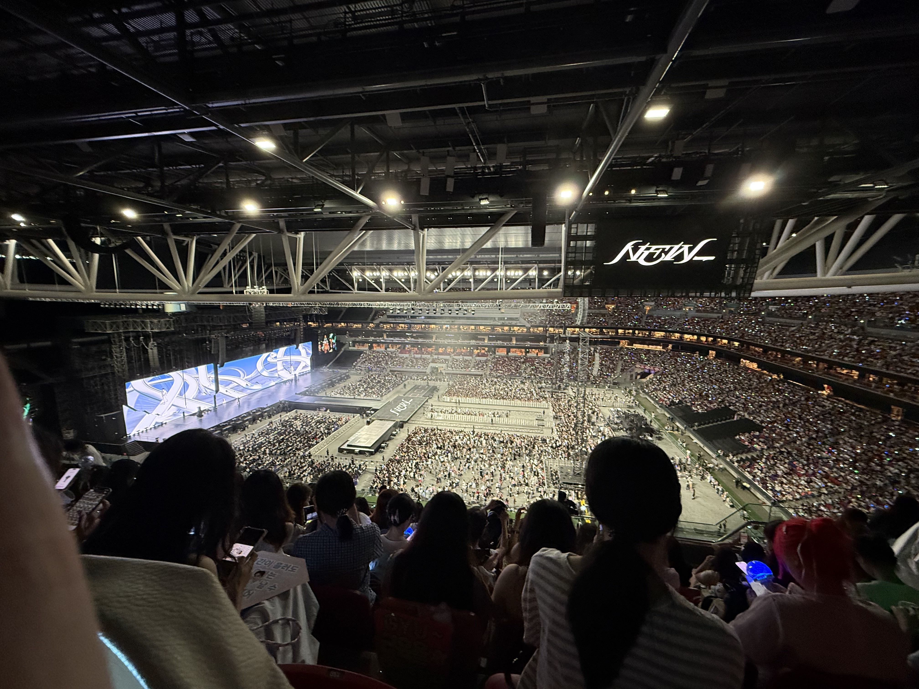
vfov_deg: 85.7
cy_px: 344
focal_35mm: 14
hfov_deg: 102.1
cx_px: 460
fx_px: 372
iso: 400
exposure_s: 1/49
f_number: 2.2
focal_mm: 2.22
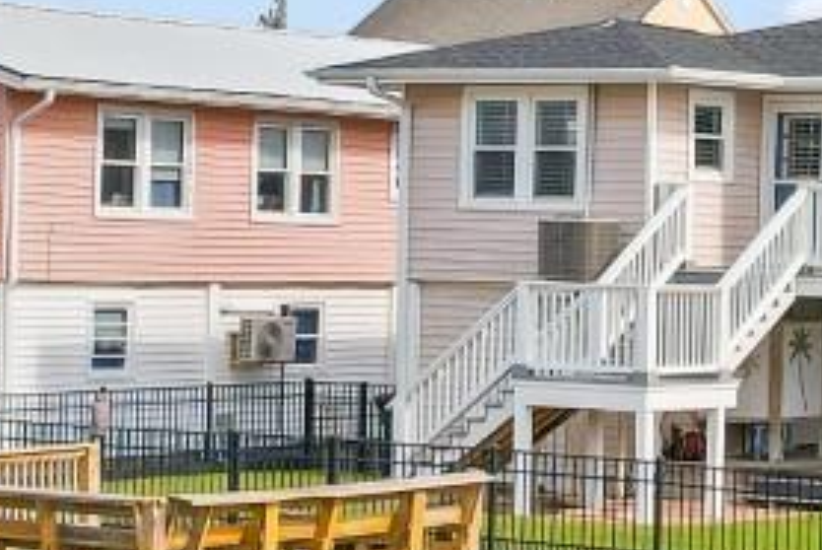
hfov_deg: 15.6
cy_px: 157
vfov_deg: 10.7
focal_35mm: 128
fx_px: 2926
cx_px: 884
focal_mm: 8.38
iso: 130
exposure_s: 1/350
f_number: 2.8
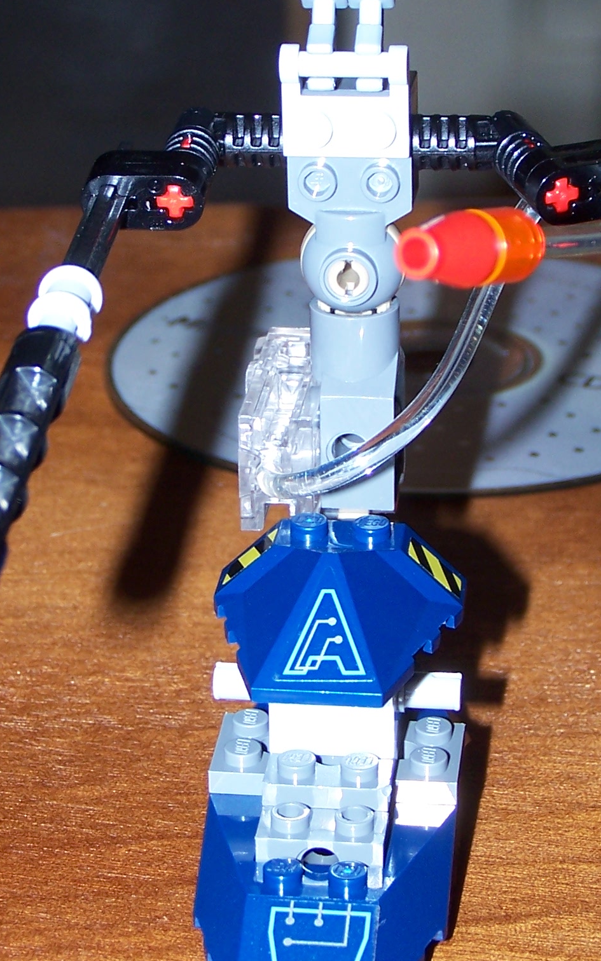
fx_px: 3171
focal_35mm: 121
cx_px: 301
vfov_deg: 17.2
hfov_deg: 10.8
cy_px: 346
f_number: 3.2
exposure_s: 1/60
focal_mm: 11.1
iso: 80
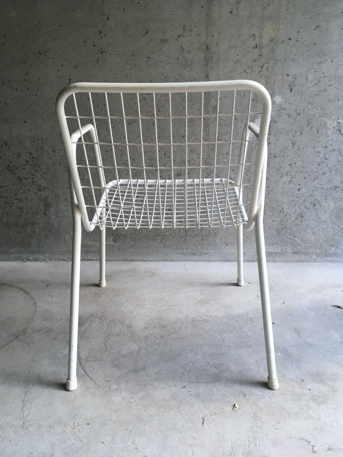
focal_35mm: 29
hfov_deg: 48.2
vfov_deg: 61.7
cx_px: 172
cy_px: 228
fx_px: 383
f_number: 2.2
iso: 25
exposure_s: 1/33
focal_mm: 4.15
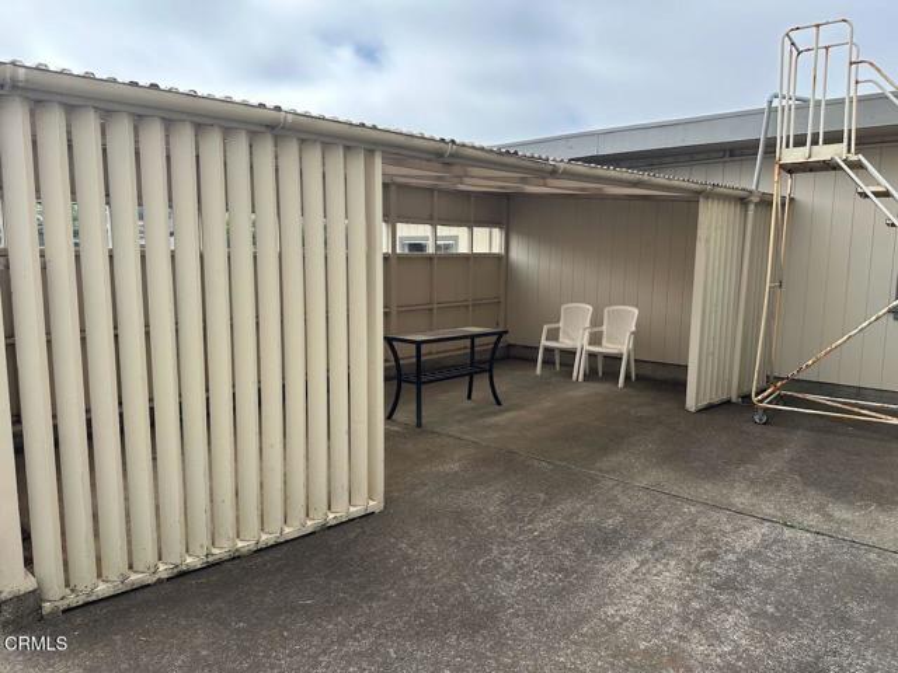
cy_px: 336
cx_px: 449
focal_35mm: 24
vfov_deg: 56.8
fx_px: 623
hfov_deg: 71.6
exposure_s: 1/1845
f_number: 1.78
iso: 80
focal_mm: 6.86
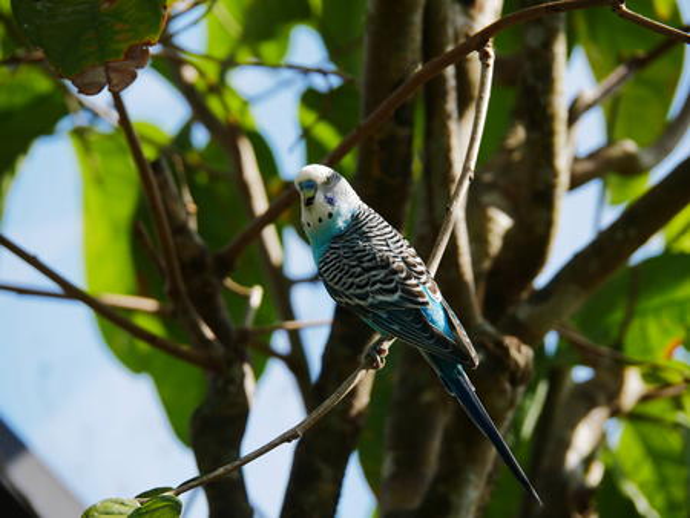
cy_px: 259
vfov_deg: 6.2
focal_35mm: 240
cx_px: 345
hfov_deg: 8.2
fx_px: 4786
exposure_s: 1/400
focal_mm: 120
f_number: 5.6
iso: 200
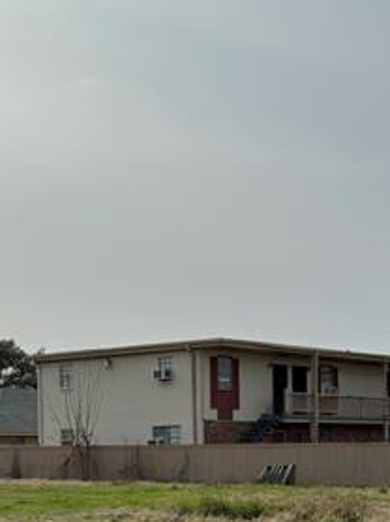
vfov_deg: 23.3
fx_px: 1249
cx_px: 240
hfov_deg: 17.7
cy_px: 404
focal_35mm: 83
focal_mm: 6.86
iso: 80
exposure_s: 1/12500
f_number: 1.78
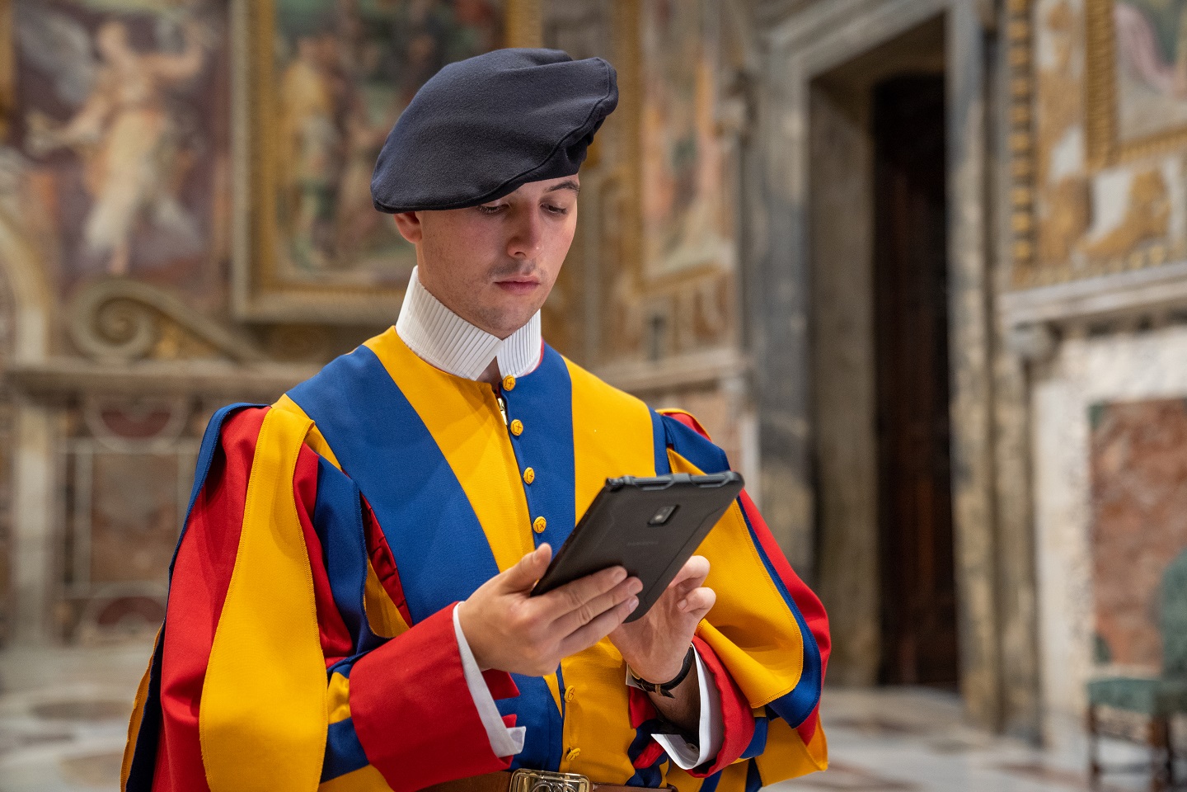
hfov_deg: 36.2
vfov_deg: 24.6
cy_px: 396
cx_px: 594
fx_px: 1813
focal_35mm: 55
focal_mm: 55
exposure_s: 1/320
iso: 2000
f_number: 2.8
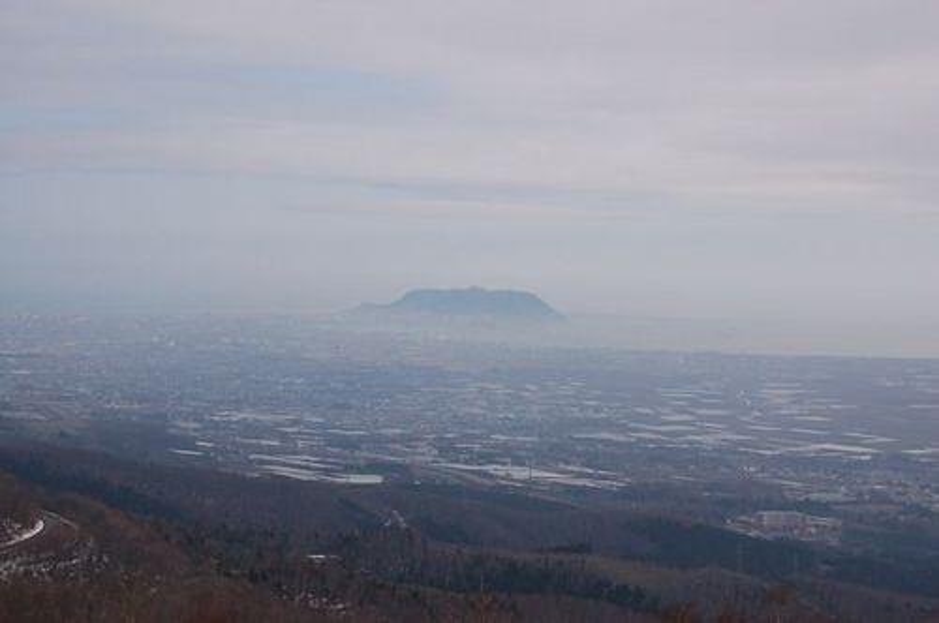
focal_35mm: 69
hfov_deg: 29.3
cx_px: 470
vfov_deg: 19.7
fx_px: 1797
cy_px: 312
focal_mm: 46
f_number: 8
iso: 800
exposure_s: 1/2500
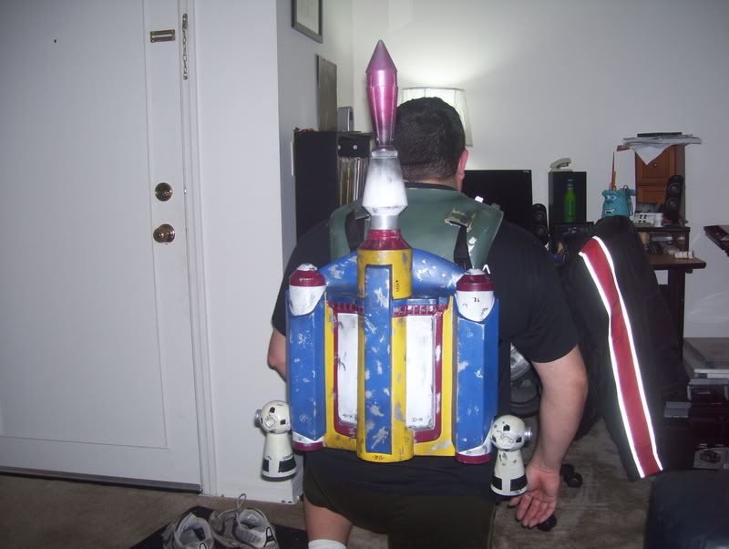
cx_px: 364
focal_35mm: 36
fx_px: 759
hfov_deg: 51.3
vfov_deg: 39.7
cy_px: 274
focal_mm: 6
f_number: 2.7
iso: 80
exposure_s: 1/60
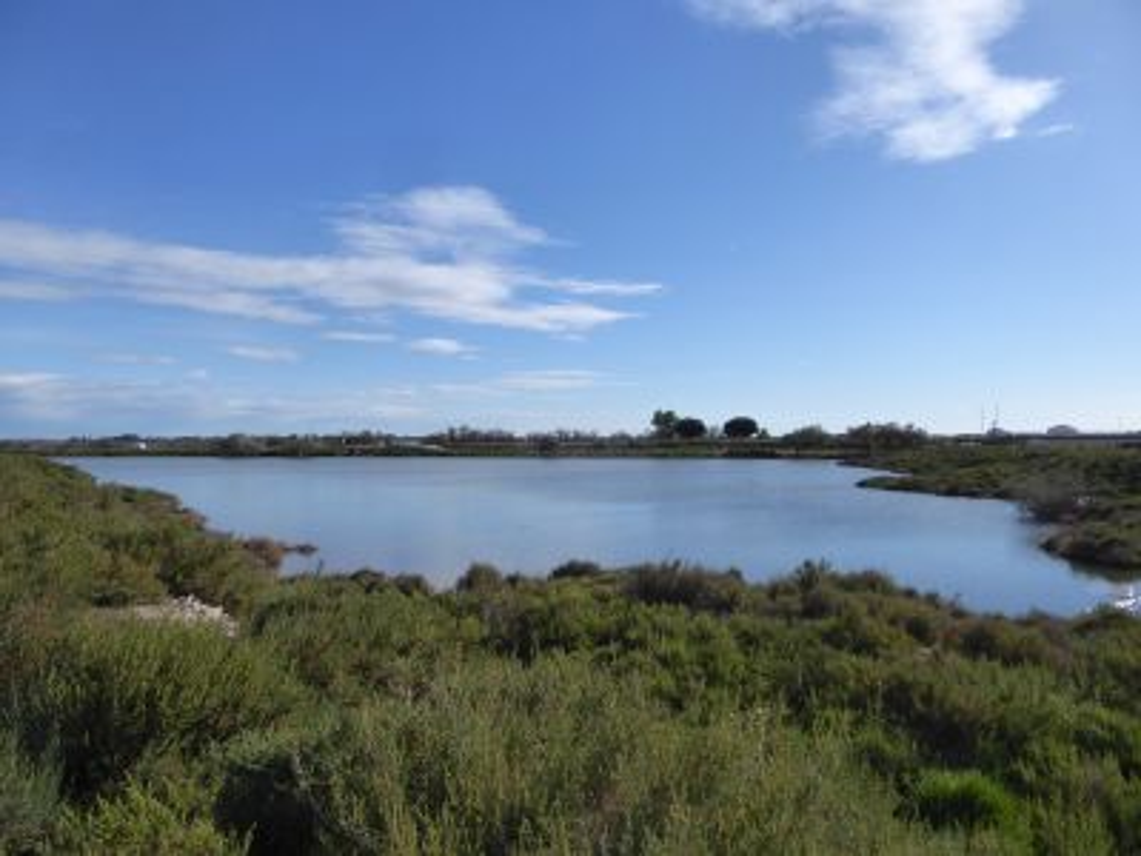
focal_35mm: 25
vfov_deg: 54.9
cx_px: 570
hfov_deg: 69.4
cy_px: 428
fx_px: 824
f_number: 3.3
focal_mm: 4.3
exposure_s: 1/1600
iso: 125
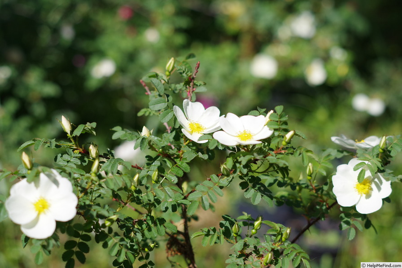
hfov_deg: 27.0
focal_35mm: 75
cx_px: 201
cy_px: 134
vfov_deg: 18.2
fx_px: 837
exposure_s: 1/2000
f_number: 2.8
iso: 200
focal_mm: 50
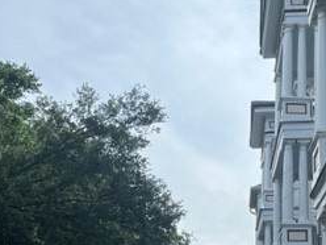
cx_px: 244
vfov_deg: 21.9
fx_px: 631
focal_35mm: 67
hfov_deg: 28.5
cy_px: 142
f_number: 1.6
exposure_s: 1/4149
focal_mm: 5.1
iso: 50
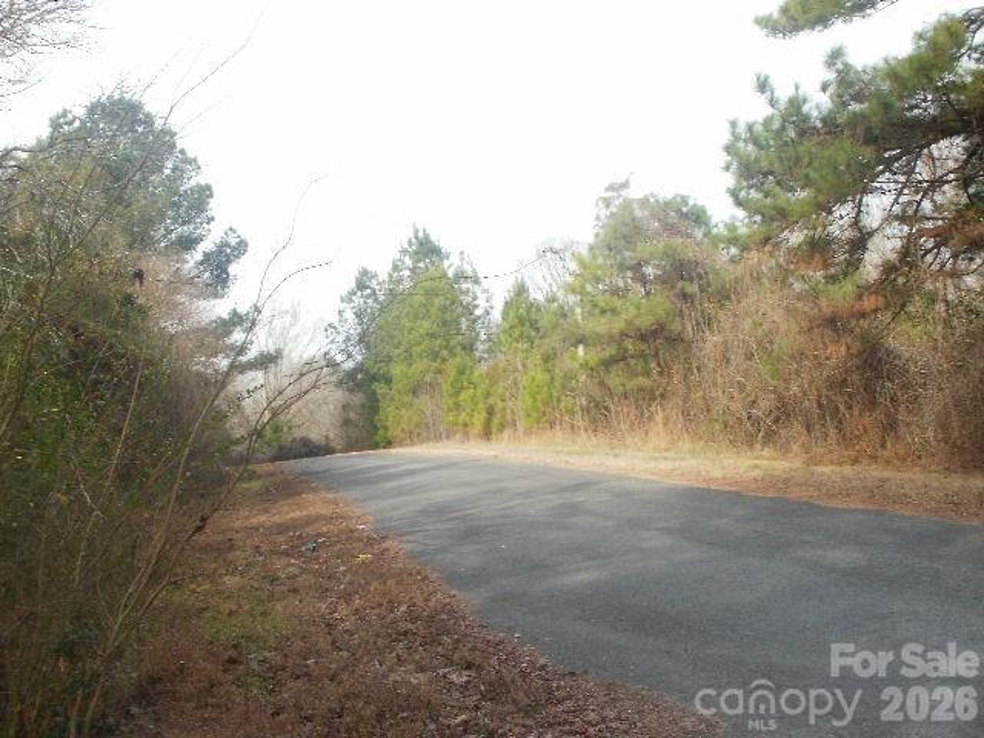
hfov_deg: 51.4
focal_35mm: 36
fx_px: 1023
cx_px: 492
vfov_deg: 39.7
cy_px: 369
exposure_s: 1/160
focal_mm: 6.3
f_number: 5.6
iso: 100
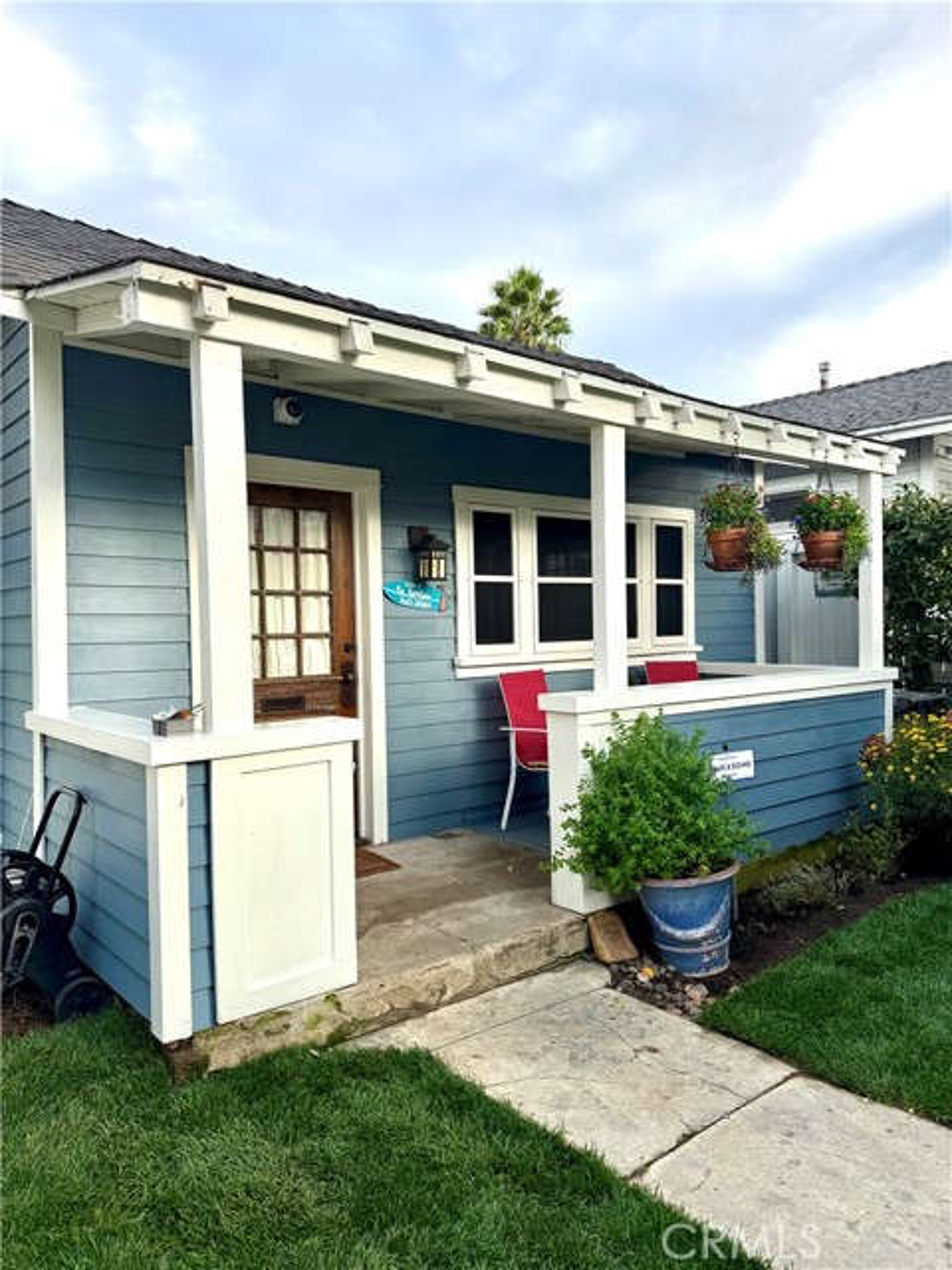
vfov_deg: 71.6
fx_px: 880
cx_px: 476
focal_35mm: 24
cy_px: 635
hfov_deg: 56.8
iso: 80
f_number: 1.78
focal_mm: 6.76
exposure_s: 1/938
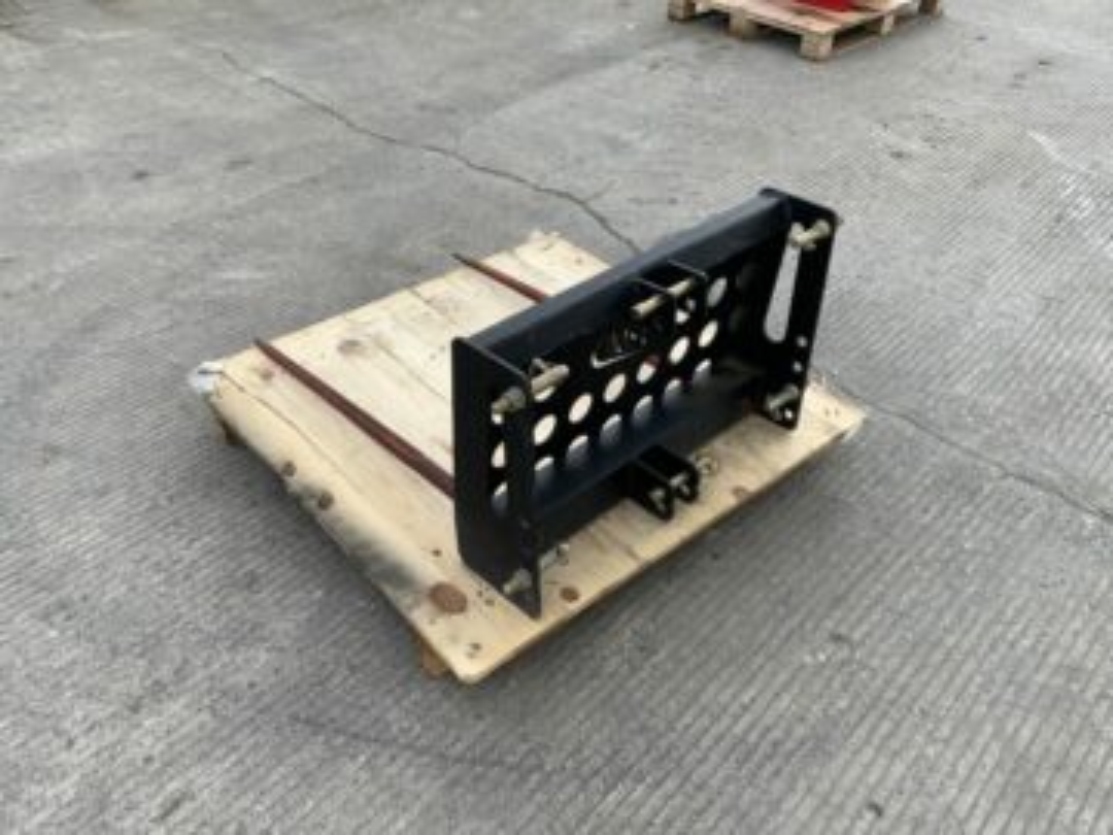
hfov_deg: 61.7
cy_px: 418
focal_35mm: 29
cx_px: 556
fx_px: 932
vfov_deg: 48.2
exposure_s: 1/465
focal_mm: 3
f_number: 1.8
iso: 16
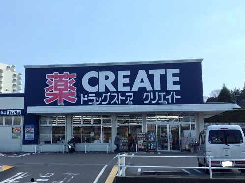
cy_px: 100
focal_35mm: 42
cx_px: 108
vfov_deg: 34.2
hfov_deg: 44.8
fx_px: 297
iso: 50
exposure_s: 1/1439
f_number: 2.4
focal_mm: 4.28
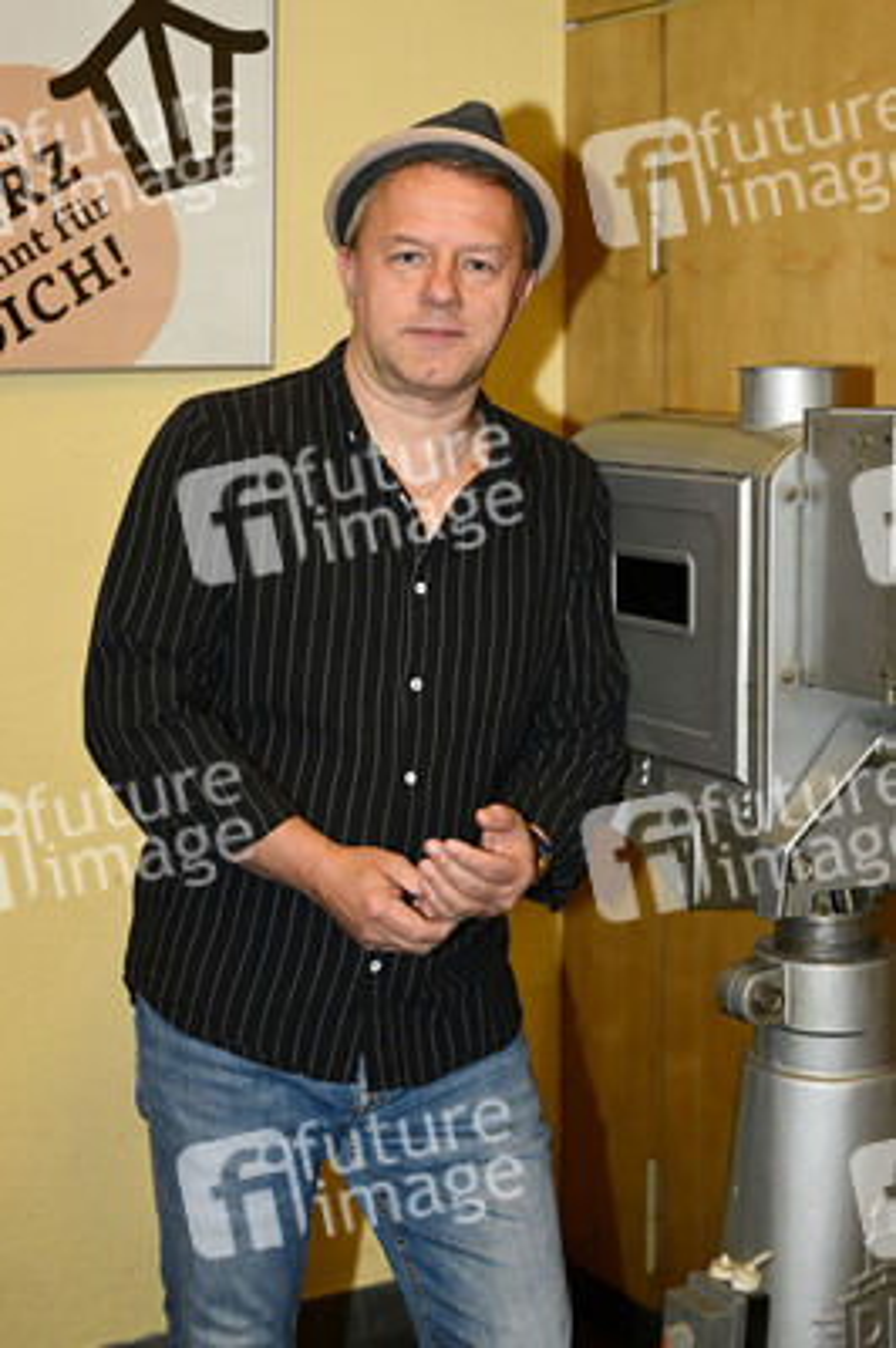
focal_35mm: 47
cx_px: 448
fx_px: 1758
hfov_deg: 28.6
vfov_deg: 41.9
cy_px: 674
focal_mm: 47
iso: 3200
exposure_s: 1/160
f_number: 5
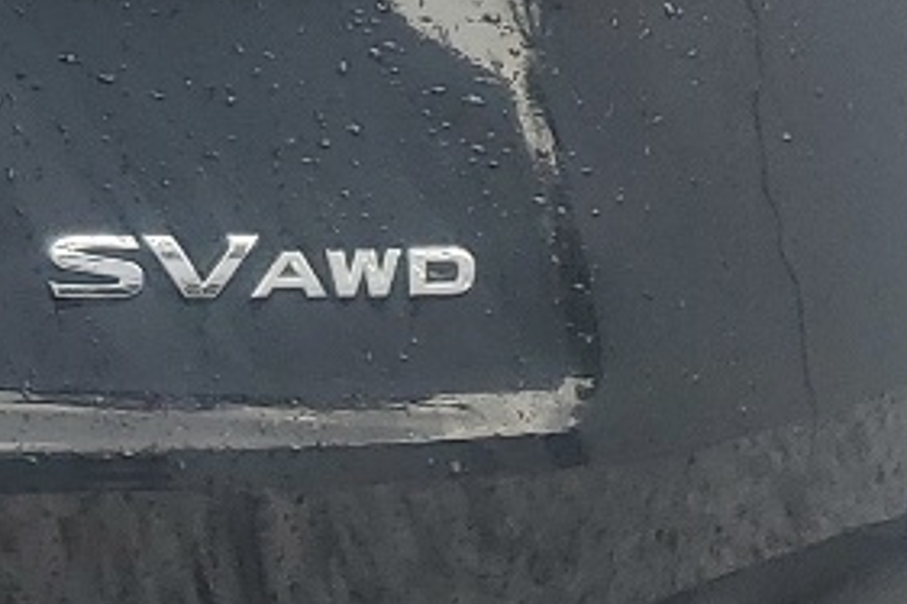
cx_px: -865
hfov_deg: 12.0
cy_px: -203
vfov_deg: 8.8
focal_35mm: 154
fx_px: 3878
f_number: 1.5
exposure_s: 1/1429
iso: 50
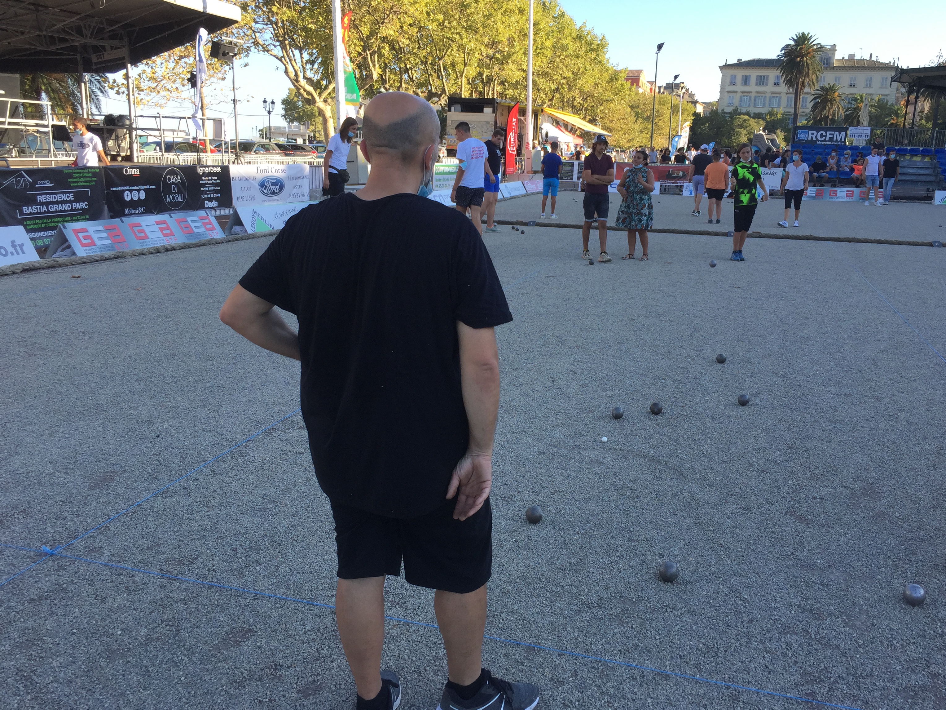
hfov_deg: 58.3
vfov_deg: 45.4
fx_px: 847
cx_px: 500
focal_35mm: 31
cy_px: 365
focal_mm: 4.15
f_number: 2.2
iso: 32
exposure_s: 1/465
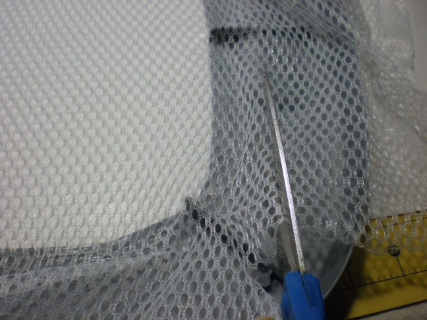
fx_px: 469
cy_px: 160
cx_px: 214
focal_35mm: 38
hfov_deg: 49.0
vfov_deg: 37.7
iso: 100
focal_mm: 6.3
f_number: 3.1
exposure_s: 1/36
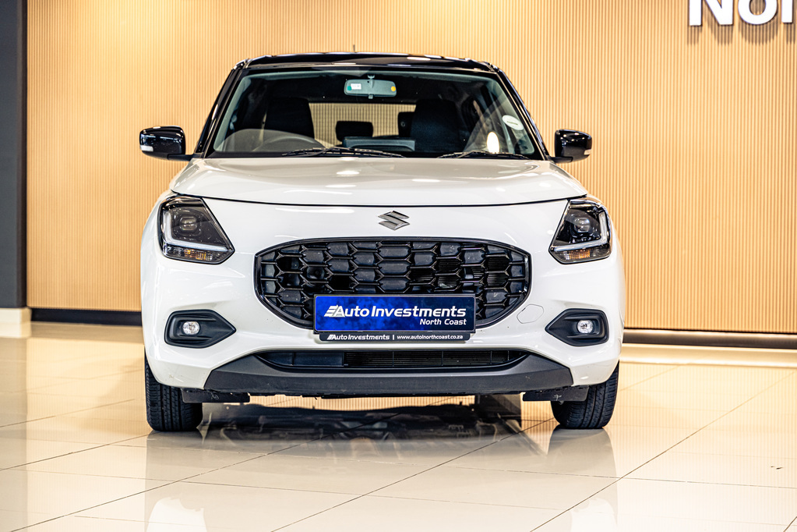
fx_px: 1660
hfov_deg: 27.0
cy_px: 266
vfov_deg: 18.2
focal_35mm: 75
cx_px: 398
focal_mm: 75
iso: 500
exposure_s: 1/125
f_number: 4
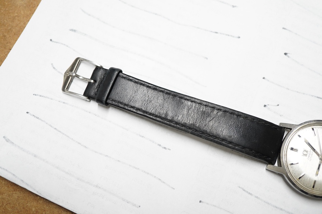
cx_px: 161
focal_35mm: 45
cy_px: 107
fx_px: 402
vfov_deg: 29.9
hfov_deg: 43.6
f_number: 3.5
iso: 1000
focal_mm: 30
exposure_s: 1/125
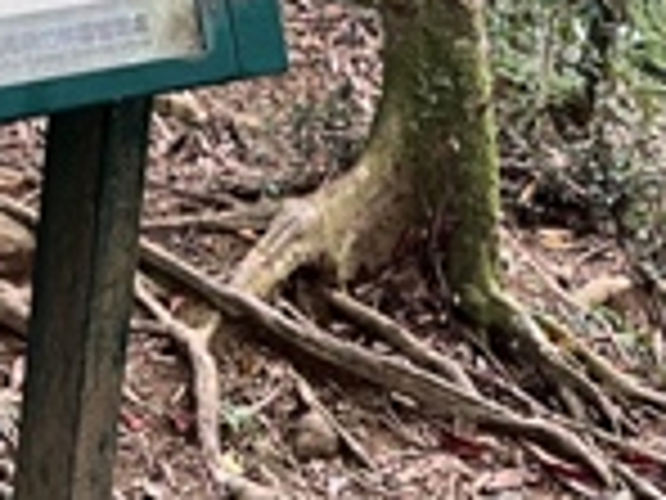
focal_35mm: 141
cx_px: 256
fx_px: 2713
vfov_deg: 10.4
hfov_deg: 14.0
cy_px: -77
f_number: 1.5
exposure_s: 1/84
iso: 125
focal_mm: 5.7
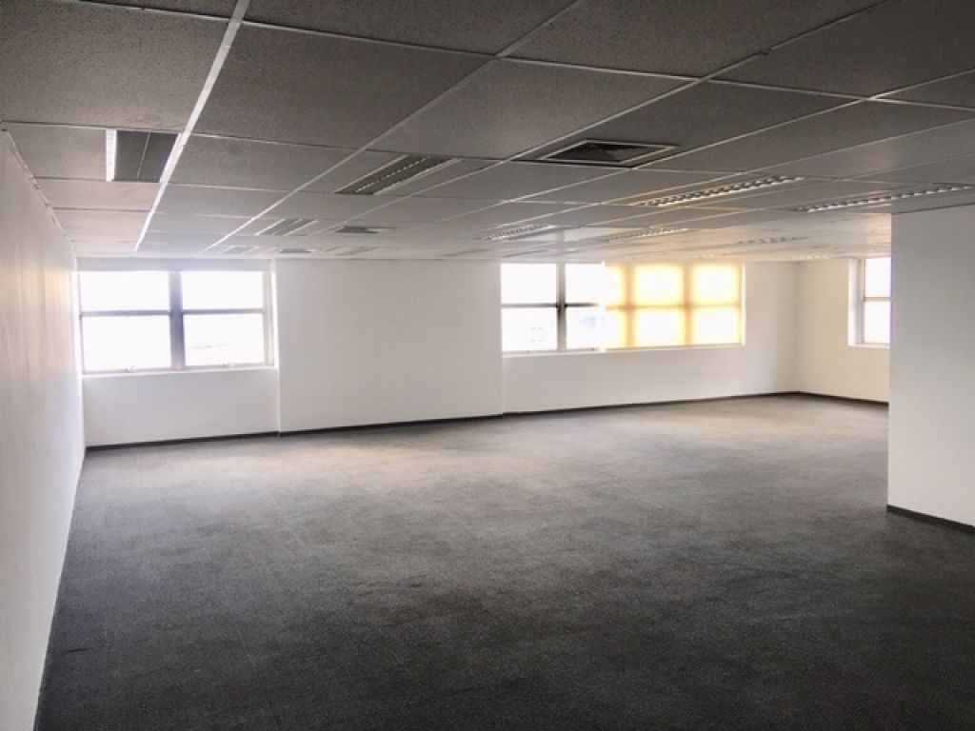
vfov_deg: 48.2
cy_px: 366
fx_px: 817
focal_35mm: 29
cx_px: 488
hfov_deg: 61.7
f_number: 2.2
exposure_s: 1/60
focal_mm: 4.15
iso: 25
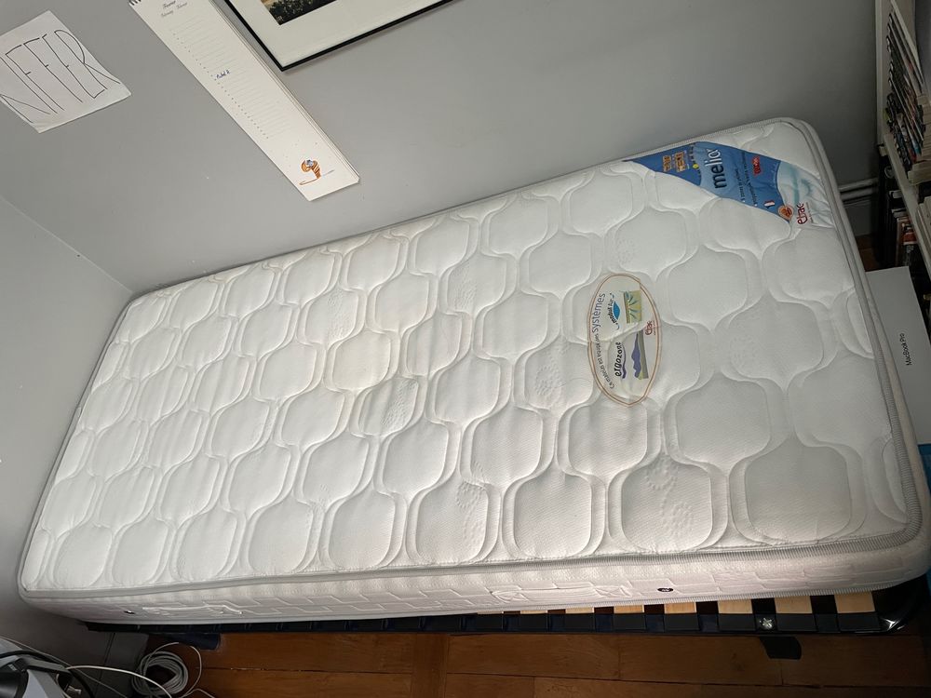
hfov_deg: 67.3
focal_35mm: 26
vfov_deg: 53.1
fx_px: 699
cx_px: 466
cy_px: 349
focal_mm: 4.2
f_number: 1.6
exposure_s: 1/60
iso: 200
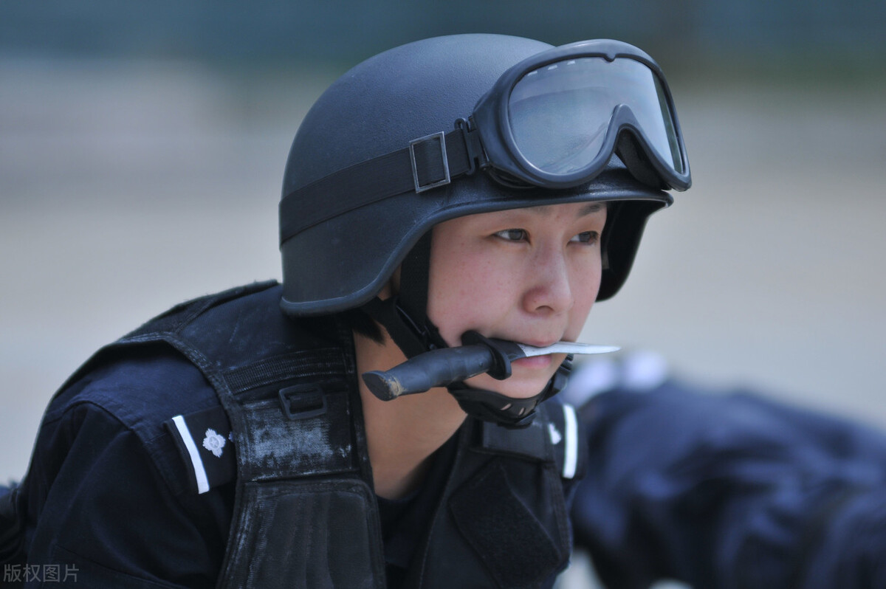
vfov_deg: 4.6
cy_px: 294
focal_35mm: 300
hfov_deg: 6.9
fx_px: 7377
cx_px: 443
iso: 200
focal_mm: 200
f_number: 2.8
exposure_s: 1/2500
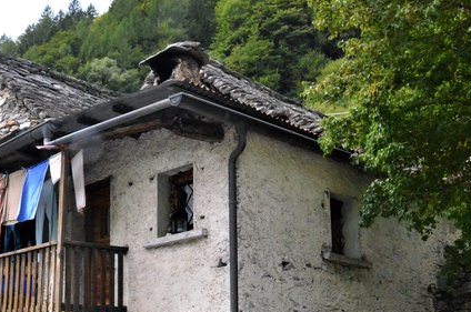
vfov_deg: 25.6
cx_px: 127
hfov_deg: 38.1
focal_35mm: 51
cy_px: 276
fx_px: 666
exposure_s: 1/640
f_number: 13
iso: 6400
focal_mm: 18
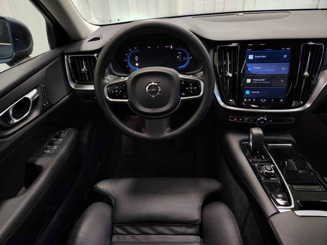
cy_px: 122
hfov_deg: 73.9
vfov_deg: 58.9
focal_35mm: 23
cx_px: 164
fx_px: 217
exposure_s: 1/50
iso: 160
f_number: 1.8
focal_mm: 5.4
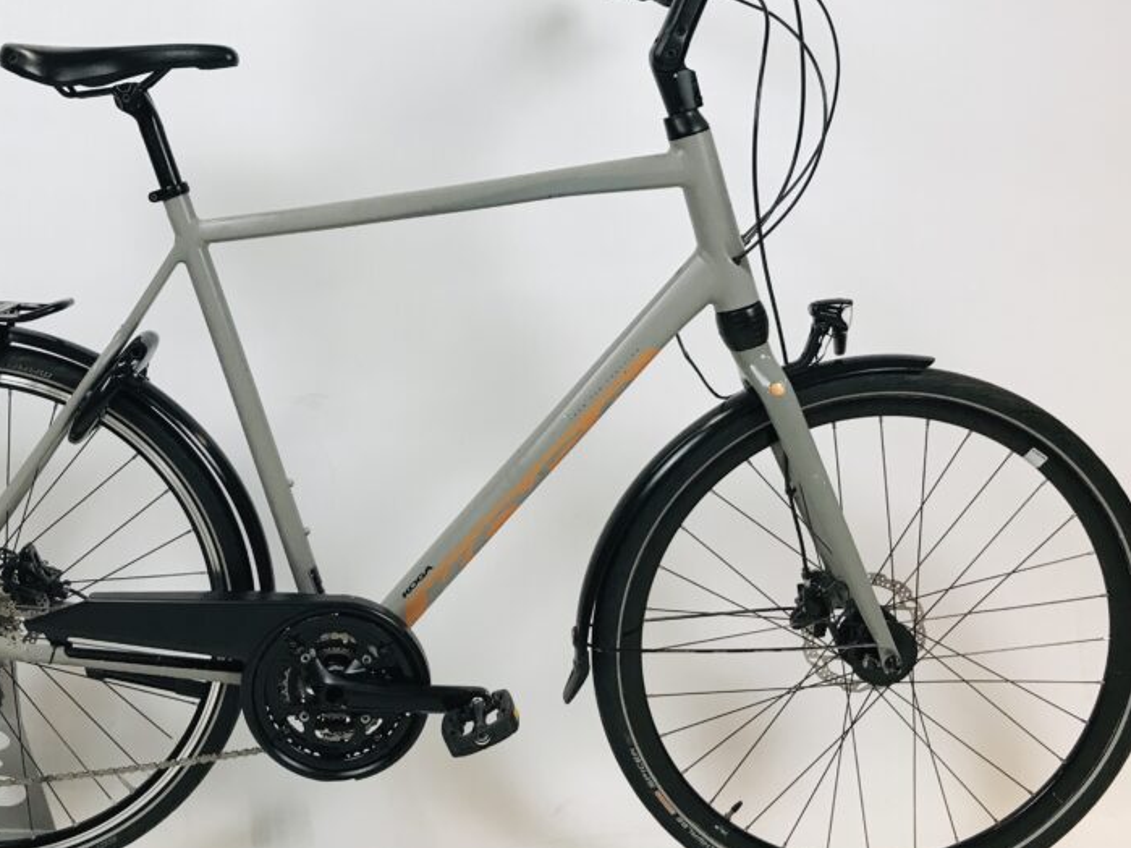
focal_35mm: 41
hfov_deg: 45.3
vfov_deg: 35.0
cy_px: 354
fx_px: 1339
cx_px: 406
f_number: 1.8
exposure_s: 1/33
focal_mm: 3.99
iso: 25
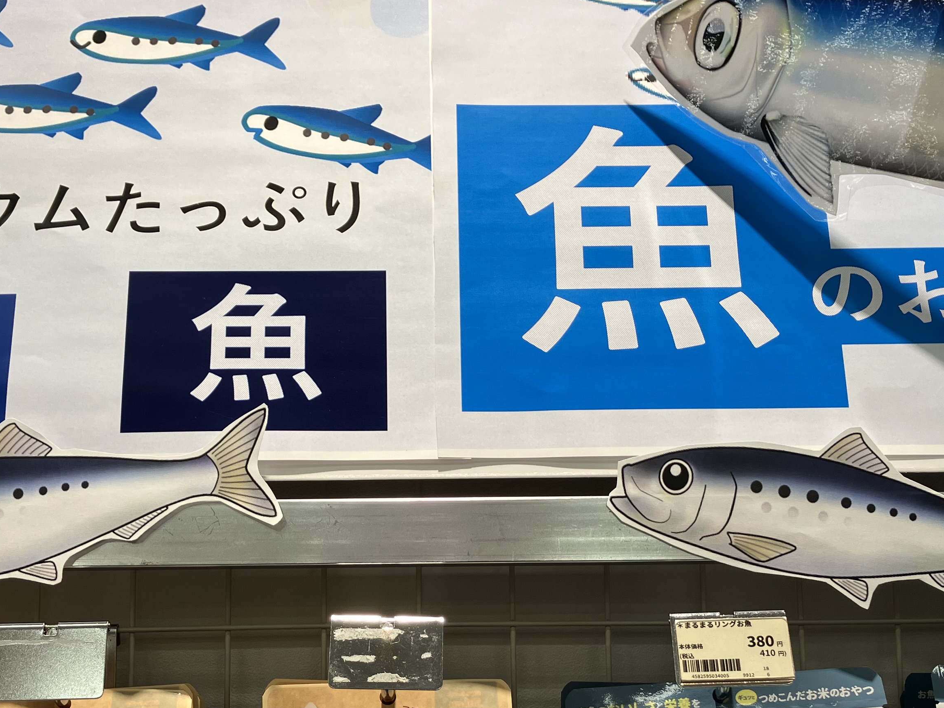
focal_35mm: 49
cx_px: 441
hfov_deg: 38.9
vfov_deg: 29.1
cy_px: 553
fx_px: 1336
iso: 20
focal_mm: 3.99
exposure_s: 1/120
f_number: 1.8
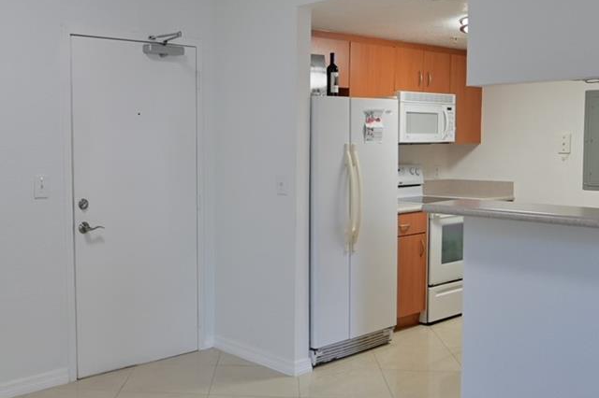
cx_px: 195
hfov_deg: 47.6
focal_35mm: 40
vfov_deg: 33.3
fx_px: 665
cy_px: 179
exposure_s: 1/15
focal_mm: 16
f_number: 9
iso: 360
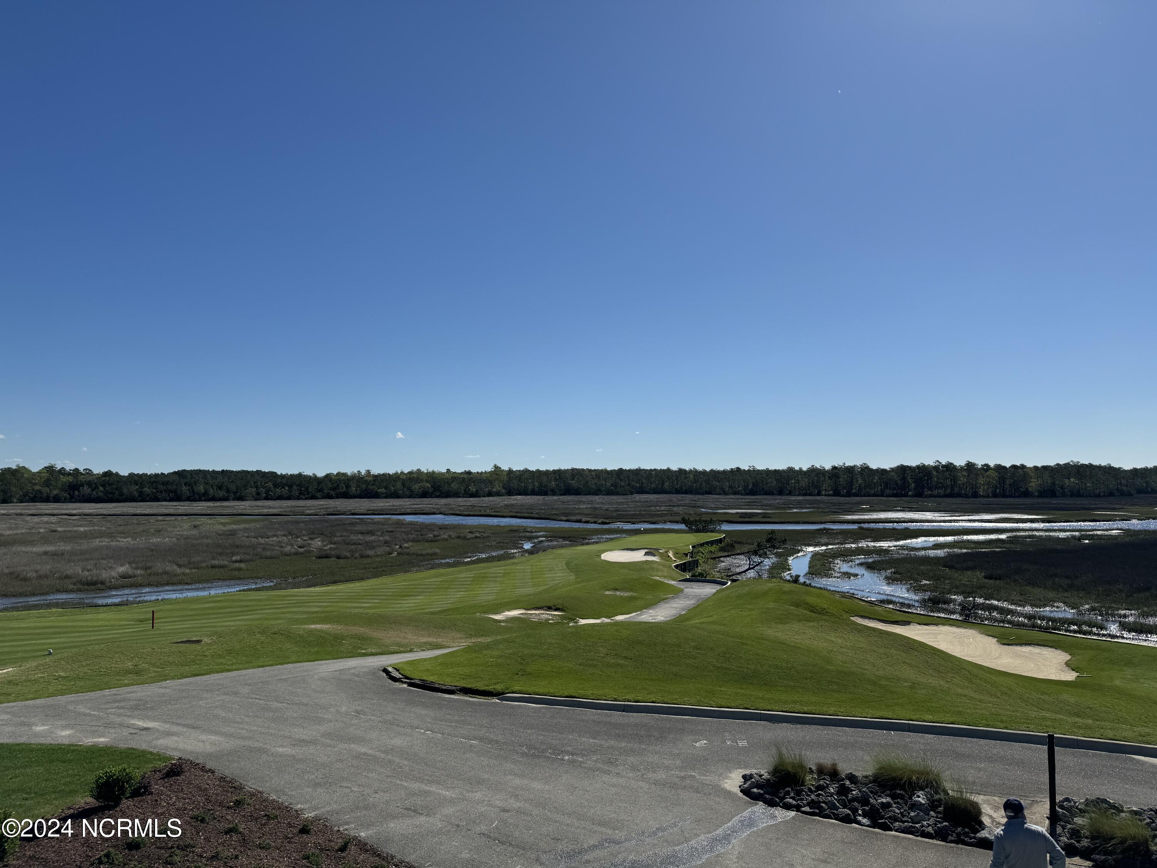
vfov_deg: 56.8
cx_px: 578
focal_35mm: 24
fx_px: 802
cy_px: 434
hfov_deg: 71.6
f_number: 1.78
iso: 80
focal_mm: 6.86
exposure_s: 1/10417
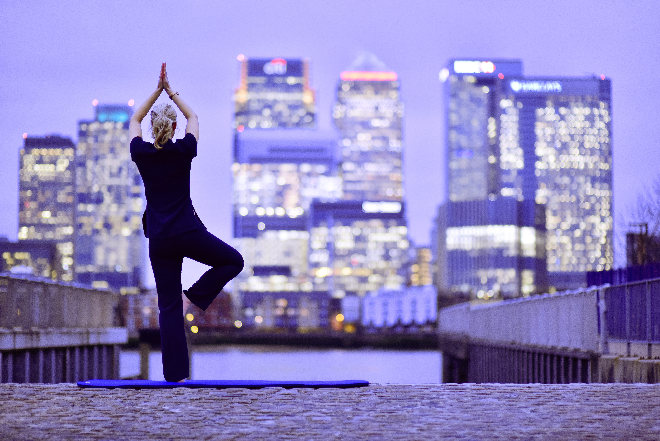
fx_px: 1559
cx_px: 330
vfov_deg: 16.1
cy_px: 220
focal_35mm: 85
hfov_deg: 23.9
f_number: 1.4
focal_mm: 85
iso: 500
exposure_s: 1/160
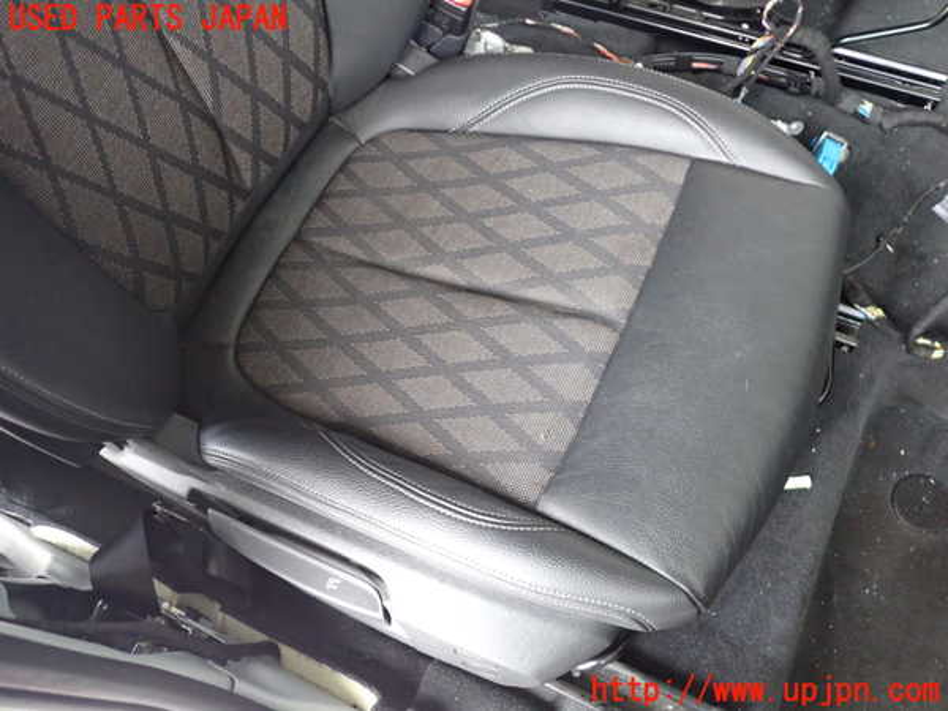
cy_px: 356
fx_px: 822
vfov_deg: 46.8
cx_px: 474
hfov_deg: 60.0
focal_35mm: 30
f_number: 2.3
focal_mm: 5.4
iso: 800
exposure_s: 1/100
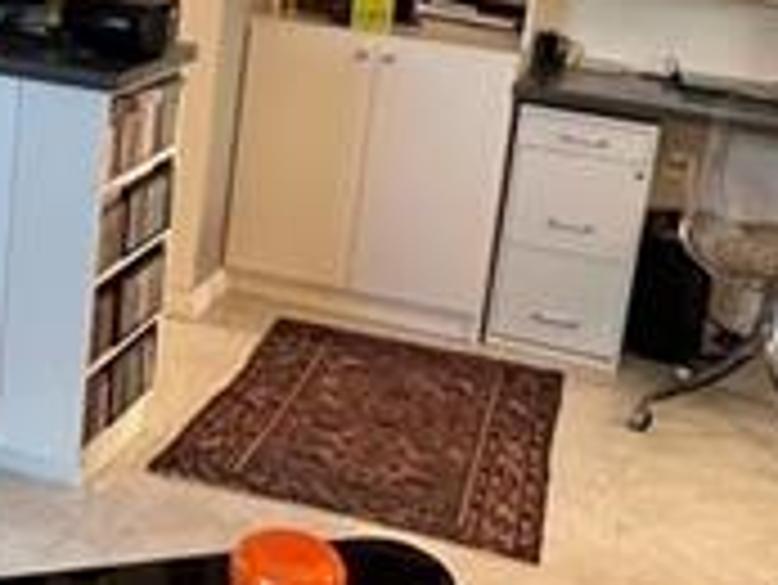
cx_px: 153
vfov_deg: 24.1
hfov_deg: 31.3
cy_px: 126
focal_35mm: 60
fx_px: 1349
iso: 500
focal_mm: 1.57
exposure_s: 1/60
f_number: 1.8
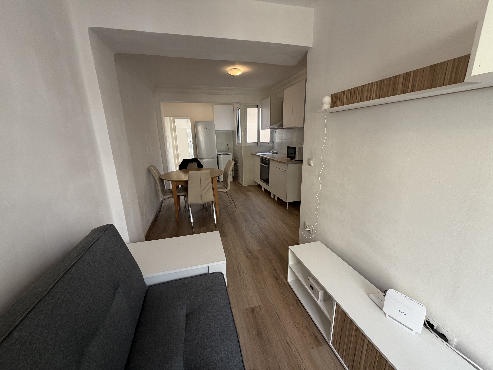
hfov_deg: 102.1
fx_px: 199
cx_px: 246
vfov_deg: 85.7
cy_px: 185
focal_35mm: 14
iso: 160
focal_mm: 2.22
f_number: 2.2
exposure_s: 1/121
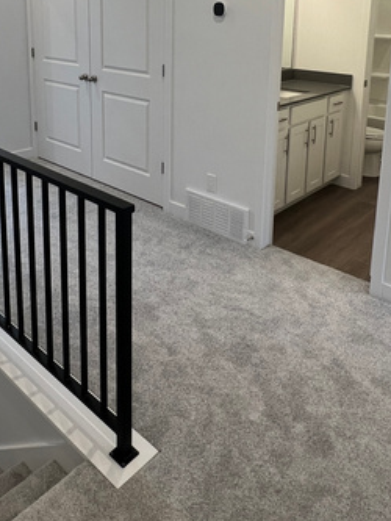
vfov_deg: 55.6
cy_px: 102
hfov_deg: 46.8
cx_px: 189
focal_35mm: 30
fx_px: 452
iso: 125
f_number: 1.8
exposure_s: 1/120
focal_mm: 1.57
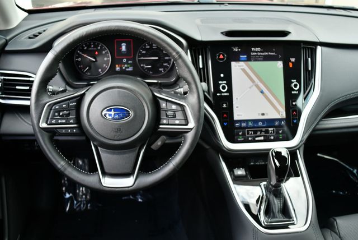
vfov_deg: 36.9
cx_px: 179
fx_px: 358
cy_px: 120
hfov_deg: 53.1
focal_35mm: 36
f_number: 3.5
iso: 500
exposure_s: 1/250
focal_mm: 18
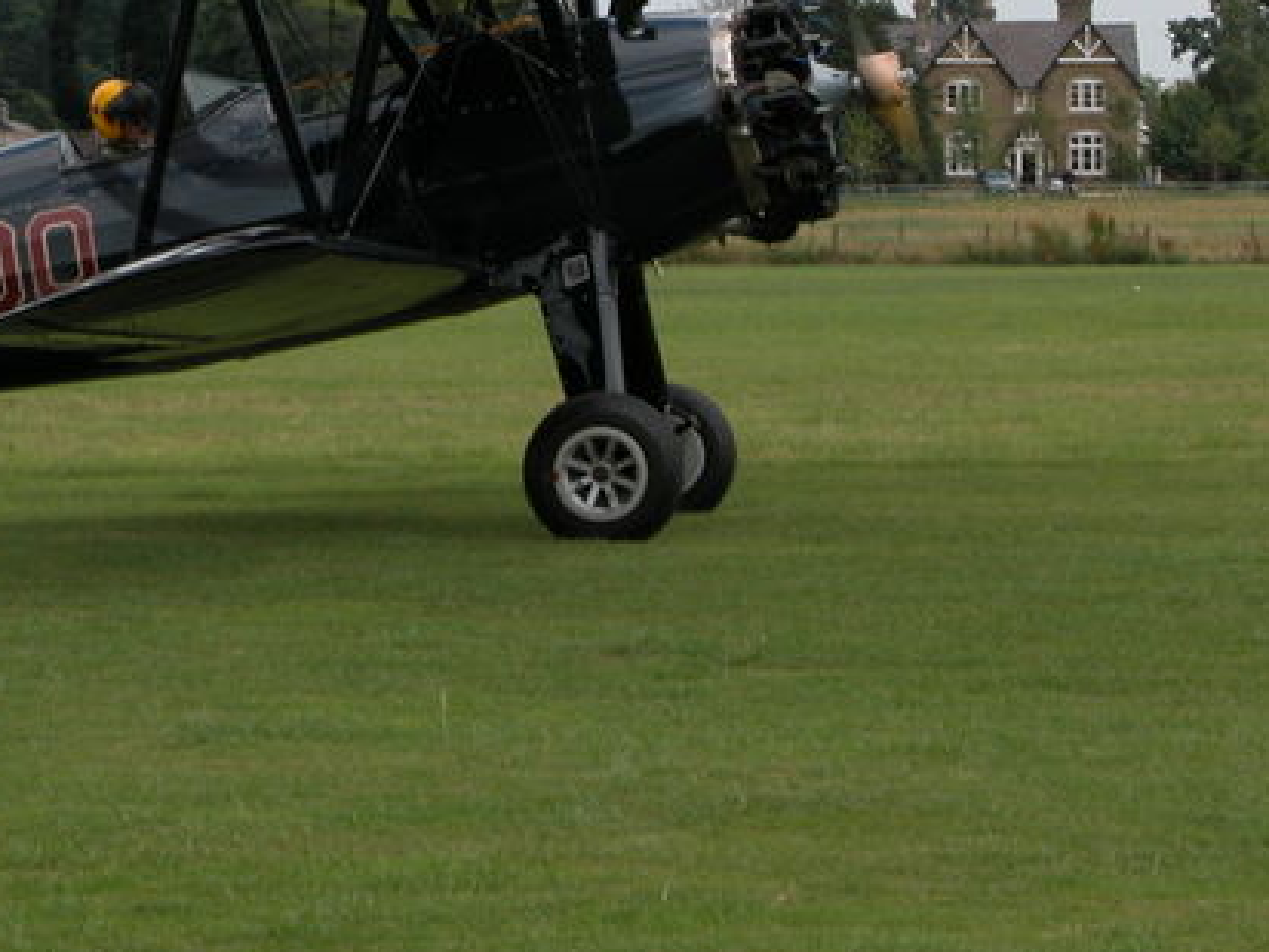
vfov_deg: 9.8
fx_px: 5537
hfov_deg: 13.0
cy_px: 52
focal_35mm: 151
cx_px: 255
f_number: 6.8
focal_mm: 19.9
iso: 100
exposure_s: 1/281
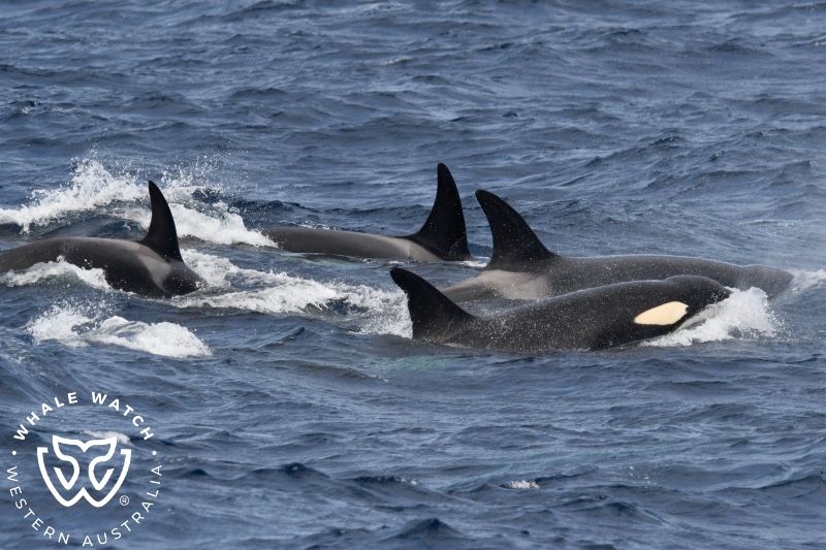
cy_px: 275
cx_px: 413
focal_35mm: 630
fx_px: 14451
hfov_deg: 3.3
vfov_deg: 2.2
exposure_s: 1/1600
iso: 400
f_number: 7.1
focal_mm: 420
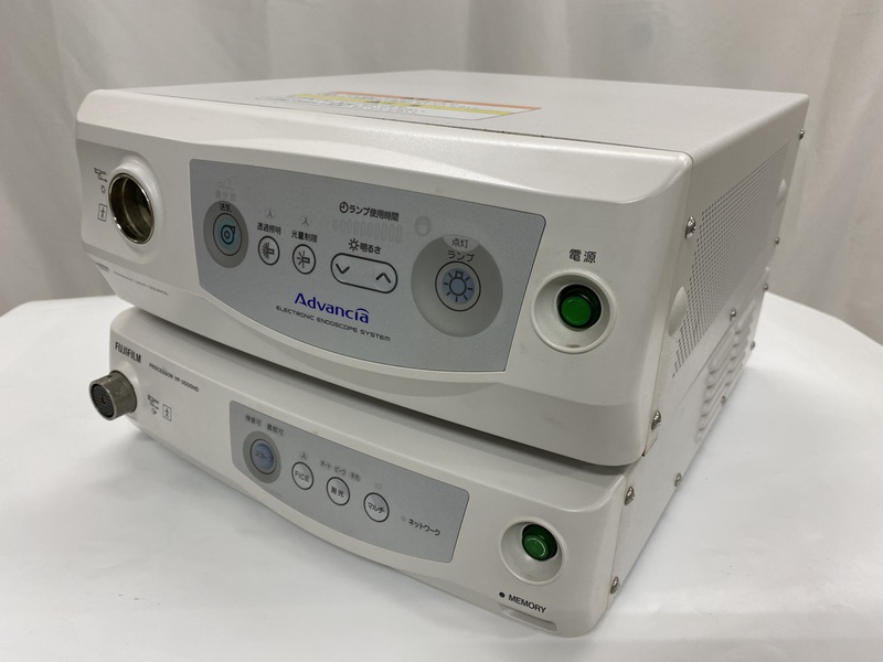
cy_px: 331
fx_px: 663
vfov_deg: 53.1
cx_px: 442
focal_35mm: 26
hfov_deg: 67.3
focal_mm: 4.25
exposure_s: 1/120
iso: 100
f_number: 1.8
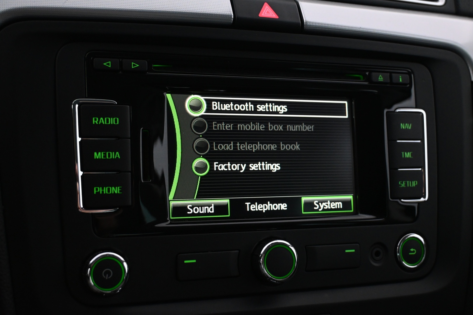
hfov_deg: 43.6
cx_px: 236
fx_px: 591
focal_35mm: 45
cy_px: 158
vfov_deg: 29.9
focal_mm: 30
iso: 3200
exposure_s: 1/50
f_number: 4.8
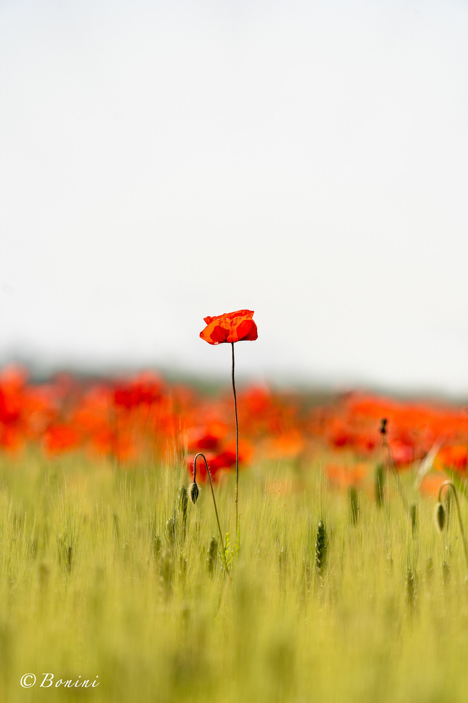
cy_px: 352
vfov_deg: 8.6
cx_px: 234
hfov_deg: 5.7
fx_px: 4680
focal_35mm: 240
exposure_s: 1/640
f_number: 6.3
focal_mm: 240
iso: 125
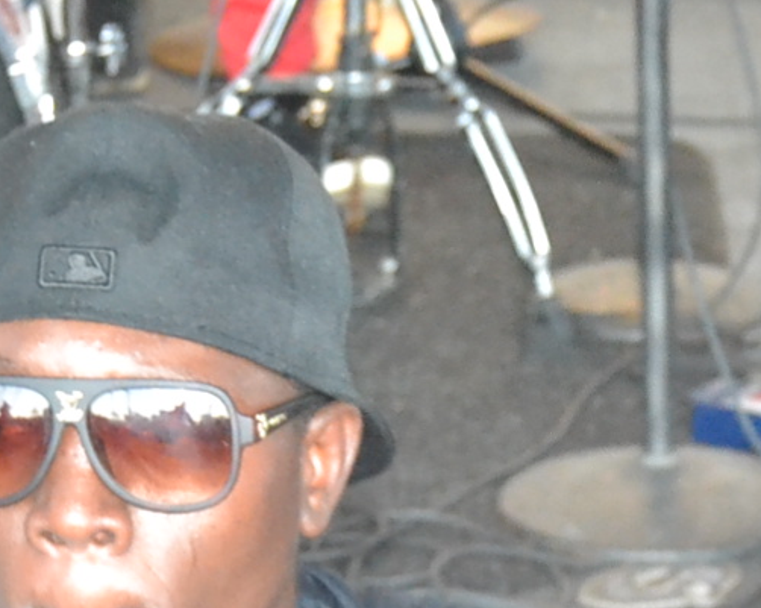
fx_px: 4074
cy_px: 978
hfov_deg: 10.6
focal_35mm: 181
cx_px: 596
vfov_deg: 8.3
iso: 3200
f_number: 4
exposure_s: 1/200
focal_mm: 28
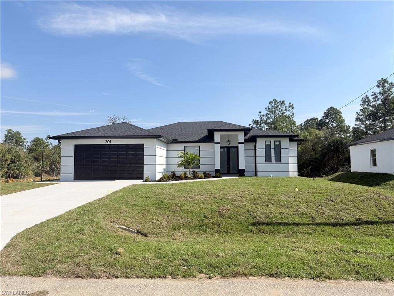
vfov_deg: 56.8
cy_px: 148
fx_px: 273
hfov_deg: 71.6
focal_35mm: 24
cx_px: 197
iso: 80
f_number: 1.78
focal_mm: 6.76
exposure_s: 1/6173
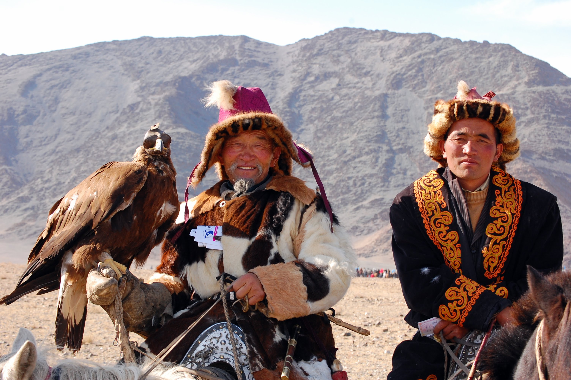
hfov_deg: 24.6
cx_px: 286
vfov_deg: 16.5
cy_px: 190
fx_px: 1307
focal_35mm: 82
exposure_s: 1/320
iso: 400
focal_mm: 55
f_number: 9
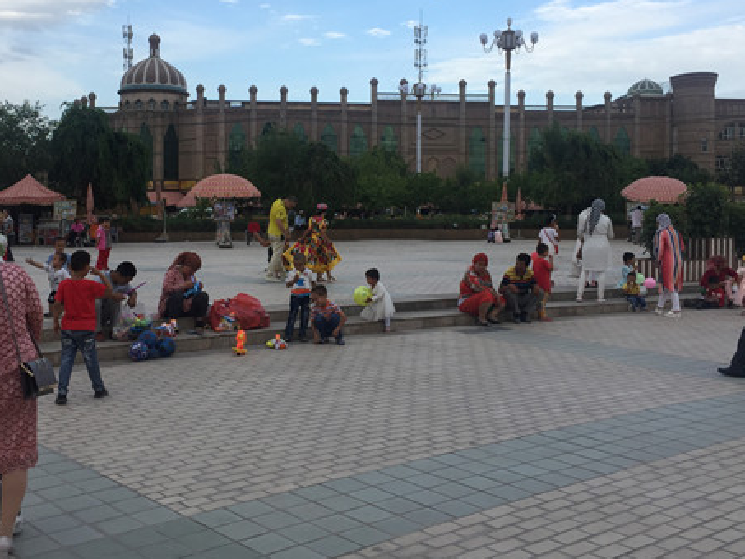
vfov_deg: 35.1
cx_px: 311
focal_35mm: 41
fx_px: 883
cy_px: 233
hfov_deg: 45.6
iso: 32
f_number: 2.2
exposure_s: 1/557
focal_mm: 4.15
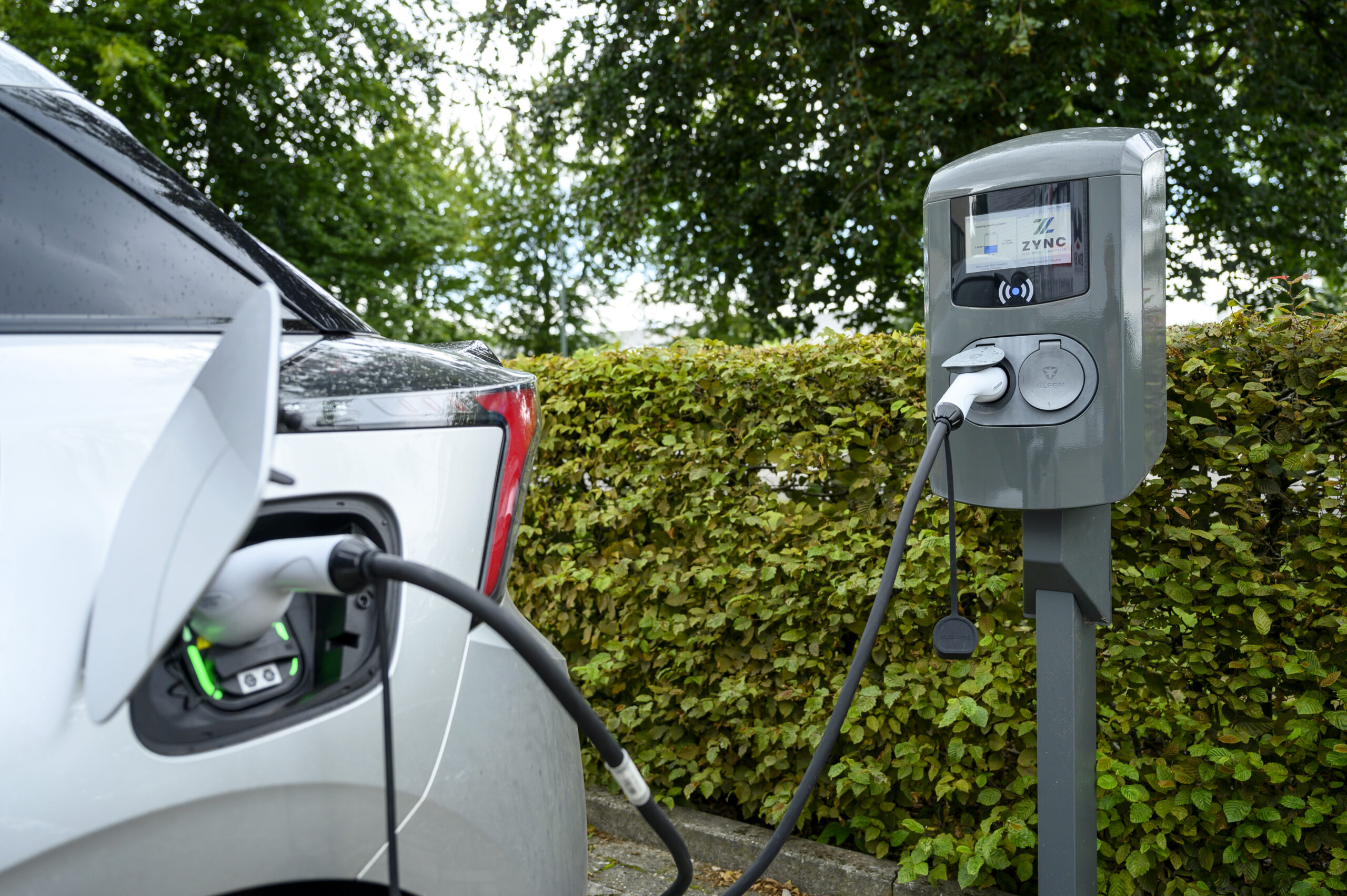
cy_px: 448
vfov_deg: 46.3
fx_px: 1047
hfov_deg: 65.5
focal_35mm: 28
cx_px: 674
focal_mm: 28
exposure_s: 1/320
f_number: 3.5
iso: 200
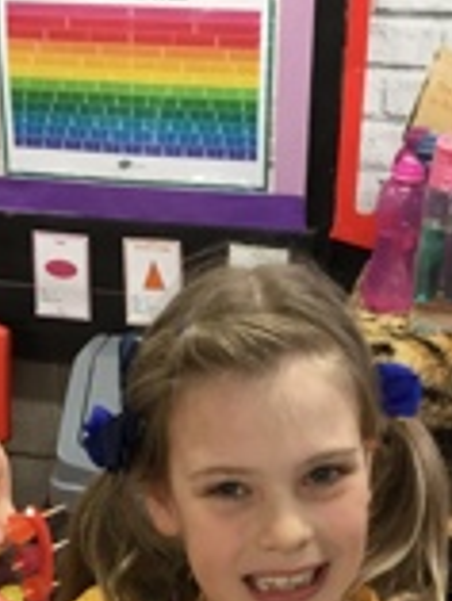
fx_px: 1374
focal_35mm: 79
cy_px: 746
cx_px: 199
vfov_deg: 22.5
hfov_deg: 18.7
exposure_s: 1/33
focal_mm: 3.3
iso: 64
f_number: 2.4
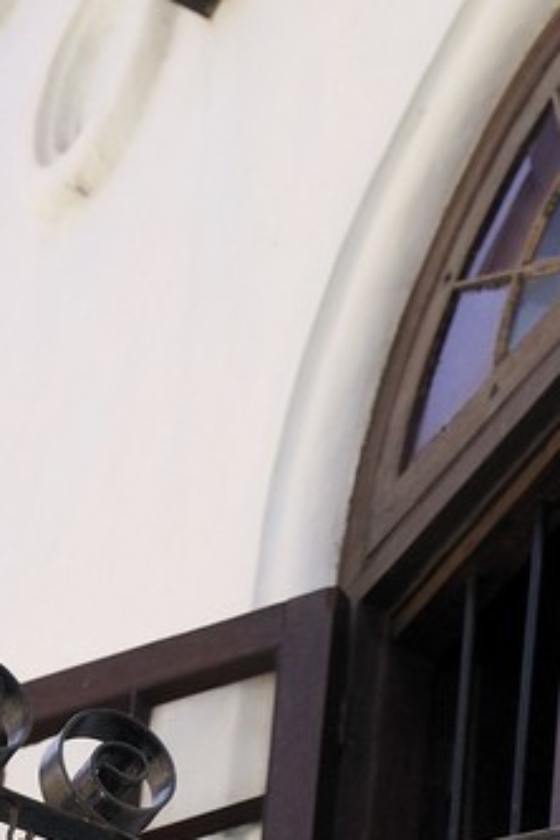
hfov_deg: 4.3
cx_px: 671
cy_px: 1652
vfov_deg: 6.3
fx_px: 7396
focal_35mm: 317
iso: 200
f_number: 6.3
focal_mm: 66
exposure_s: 1/160
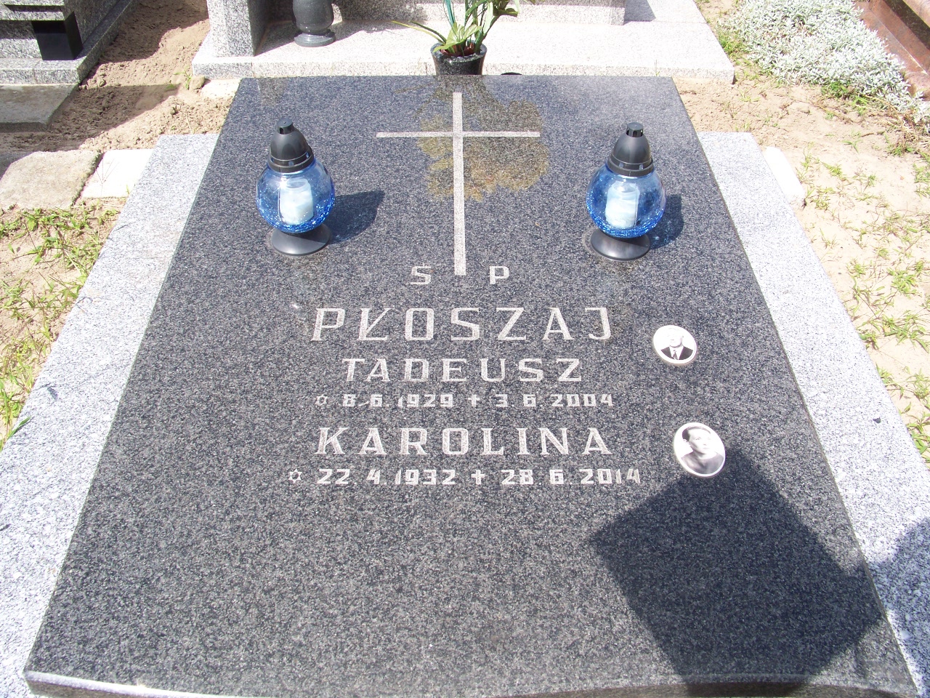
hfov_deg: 55.4
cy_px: 349
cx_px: 465
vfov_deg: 42.9
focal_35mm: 33
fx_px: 887
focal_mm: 5.85
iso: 64
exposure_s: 1/200
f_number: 5.6
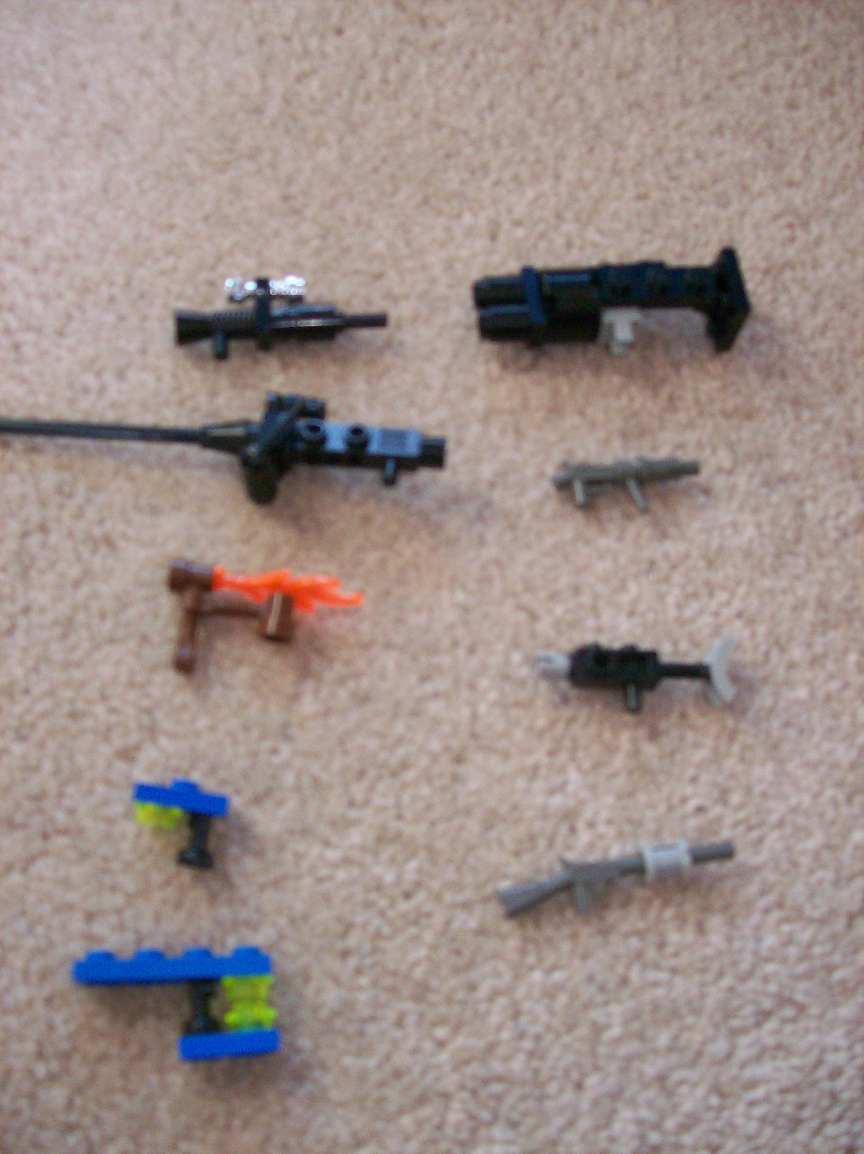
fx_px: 1199
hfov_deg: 39.6
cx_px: 432
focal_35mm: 36
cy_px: 577
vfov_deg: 51.4
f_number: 2.7
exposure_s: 1/64
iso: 140
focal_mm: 6
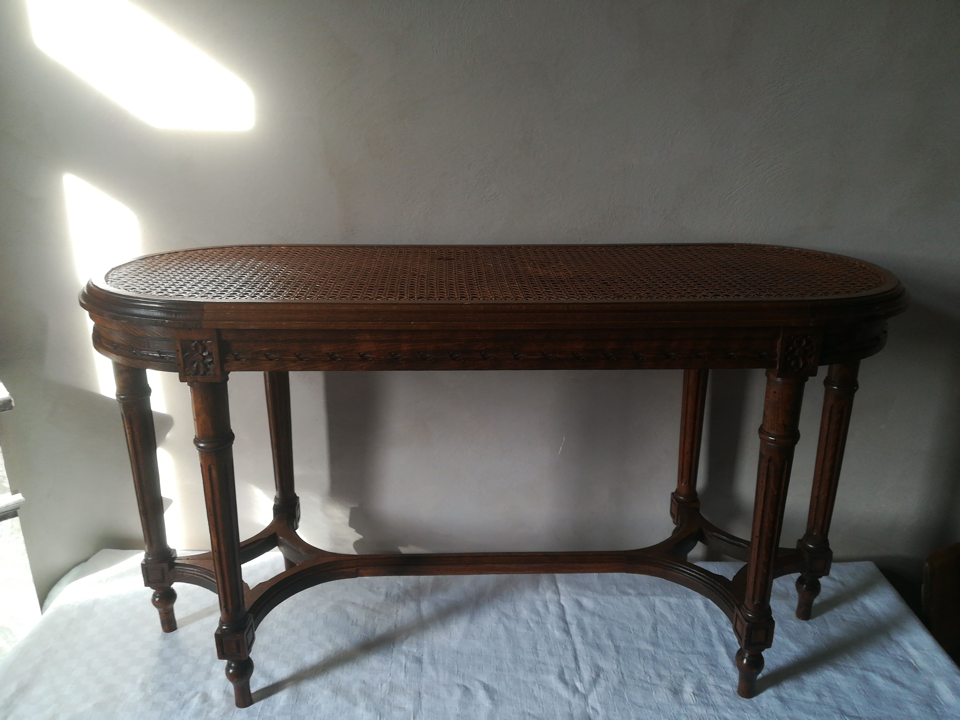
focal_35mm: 26
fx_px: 721
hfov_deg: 67.3
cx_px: 480
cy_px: 360
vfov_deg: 53.1
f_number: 2.2
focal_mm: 3.83
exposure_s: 1/50
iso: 64
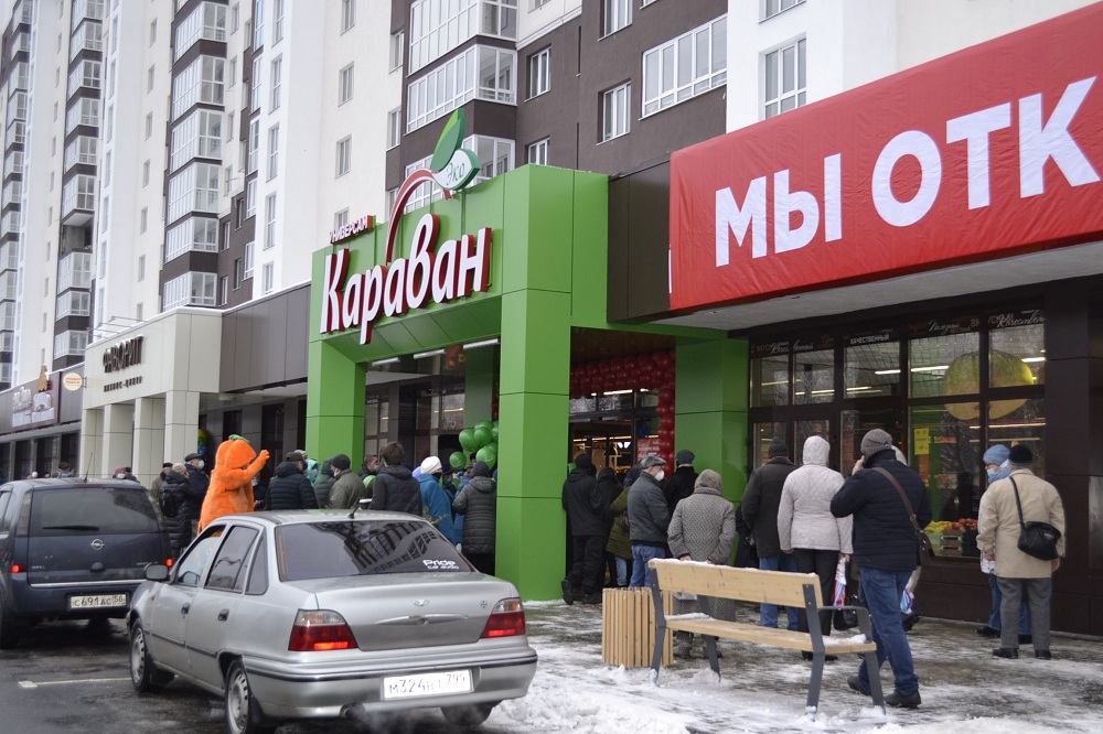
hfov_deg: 43.6
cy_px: 367
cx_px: 552
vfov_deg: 29.8
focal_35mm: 45
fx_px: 1378
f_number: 4.5
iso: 280
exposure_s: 1/125
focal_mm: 30
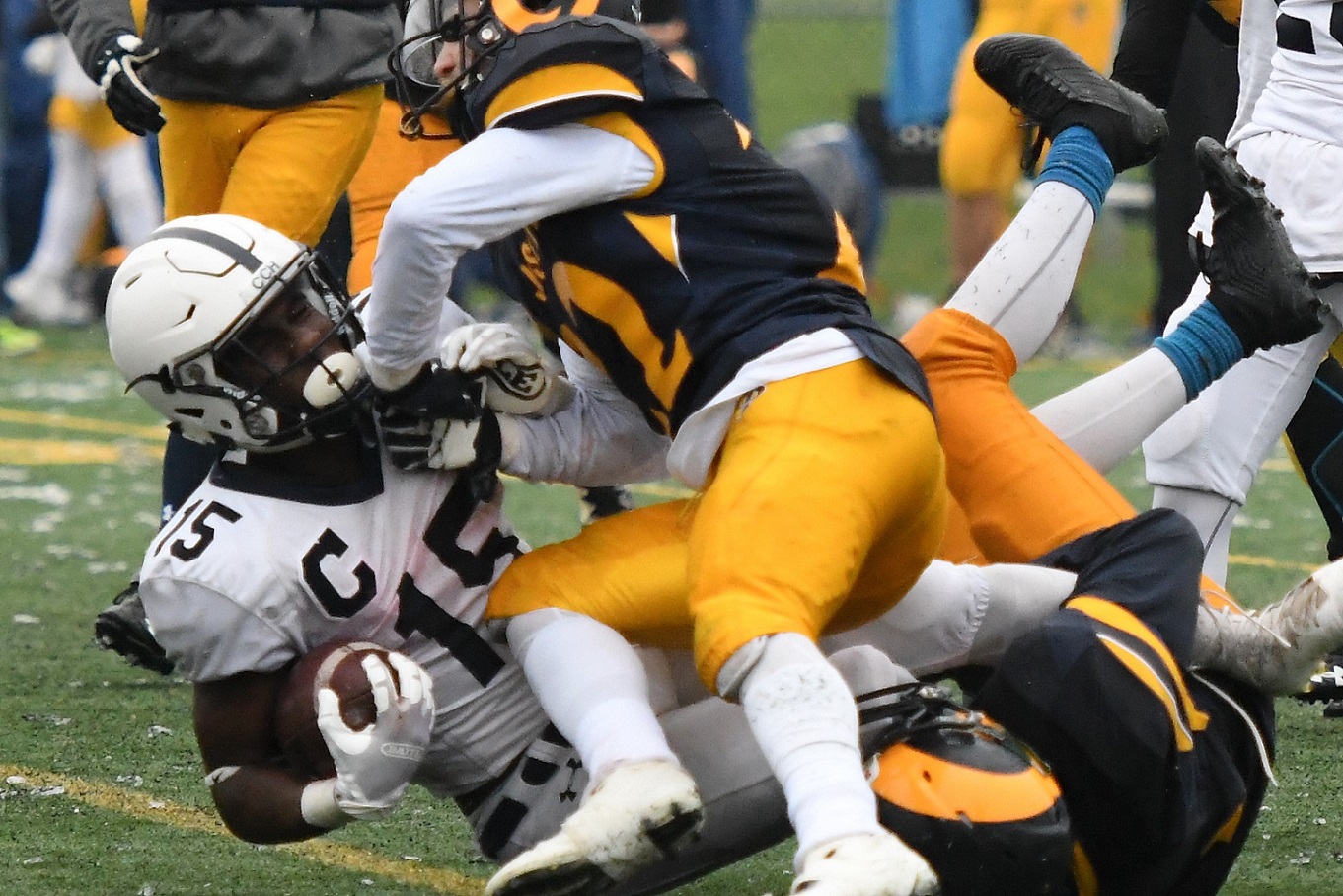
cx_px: 672
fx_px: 10354
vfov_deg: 5.0
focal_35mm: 278
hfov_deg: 7.4
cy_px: 448
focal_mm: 185
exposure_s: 1/1000
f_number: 2.8
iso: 2800
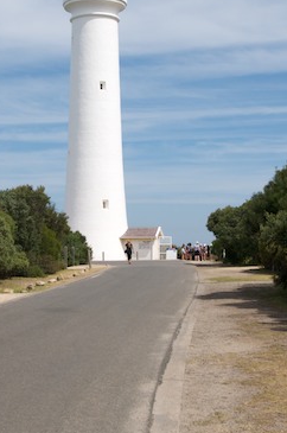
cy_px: 132
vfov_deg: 27.2
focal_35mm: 74
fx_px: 888
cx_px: 89
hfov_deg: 18.3
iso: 250
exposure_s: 1/500
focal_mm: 30
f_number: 11
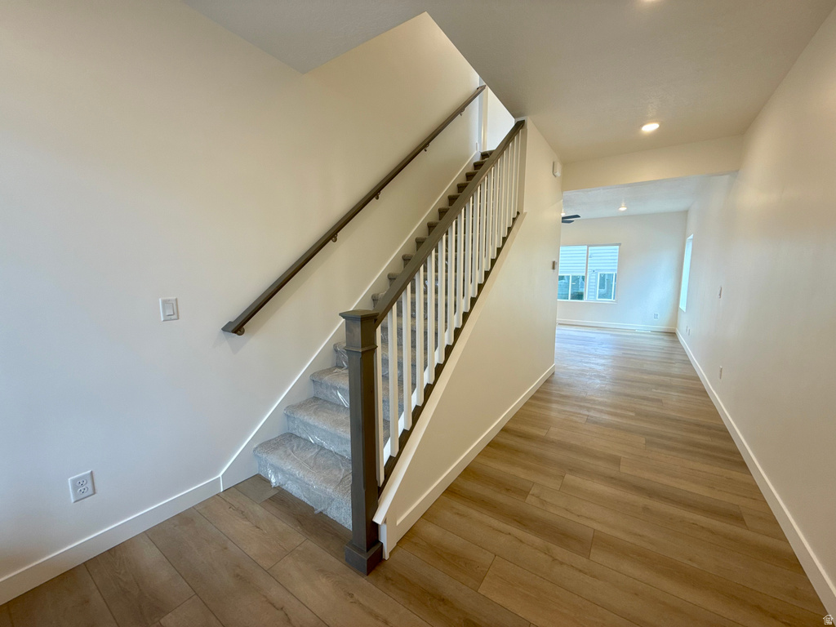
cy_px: 314
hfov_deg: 102.1
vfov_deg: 85.7
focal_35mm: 14
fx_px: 338
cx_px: 418
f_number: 2.2
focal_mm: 2.22
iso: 50
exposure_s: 1/60
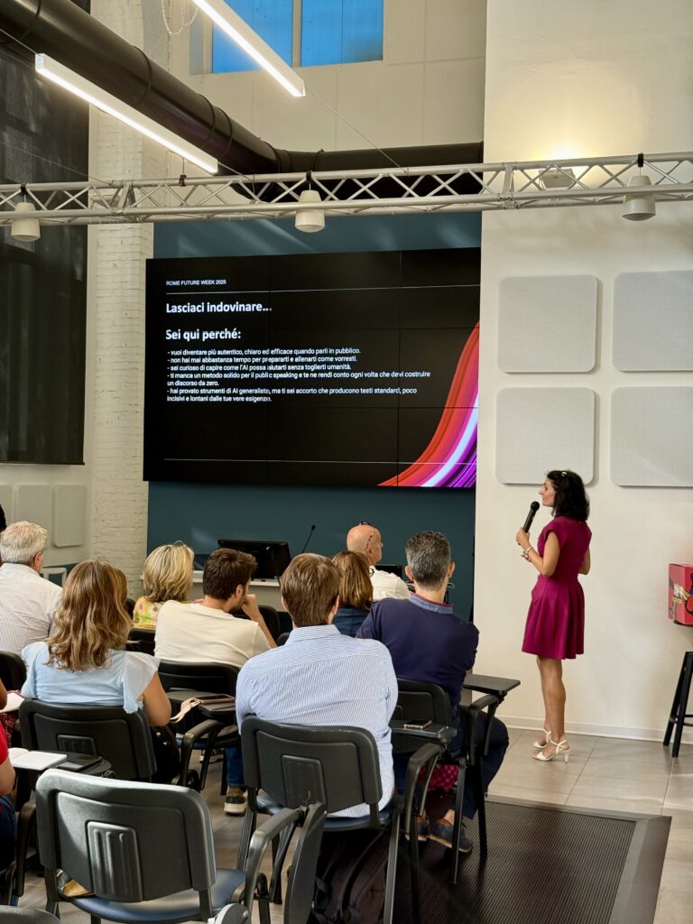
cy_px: 462
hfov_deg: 30.3
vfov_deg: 39.7
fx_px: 1281
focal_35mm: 48
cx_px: 346
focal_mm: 6.76
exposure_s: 1/100
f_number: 1.78
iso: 100
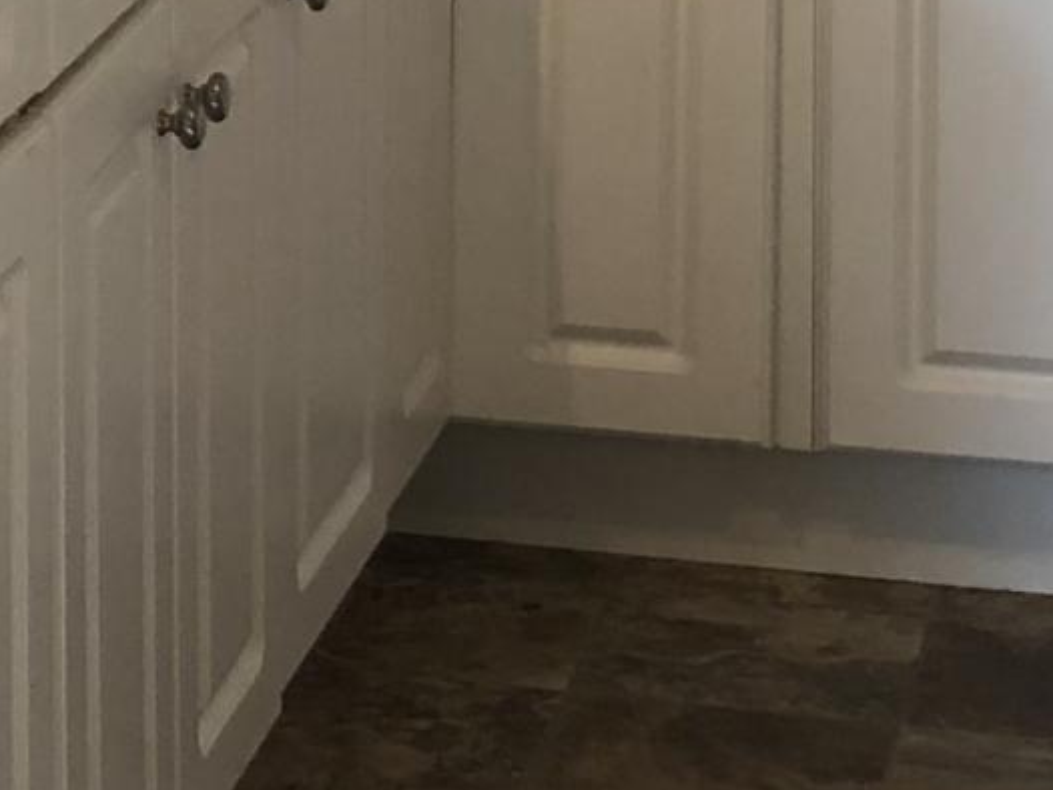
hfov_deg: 12.2
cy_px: -591
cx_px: 22
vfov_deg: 8.9
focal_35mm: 160
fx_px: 4868
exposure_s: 1/30
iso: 25
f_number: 1.8
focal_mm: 4
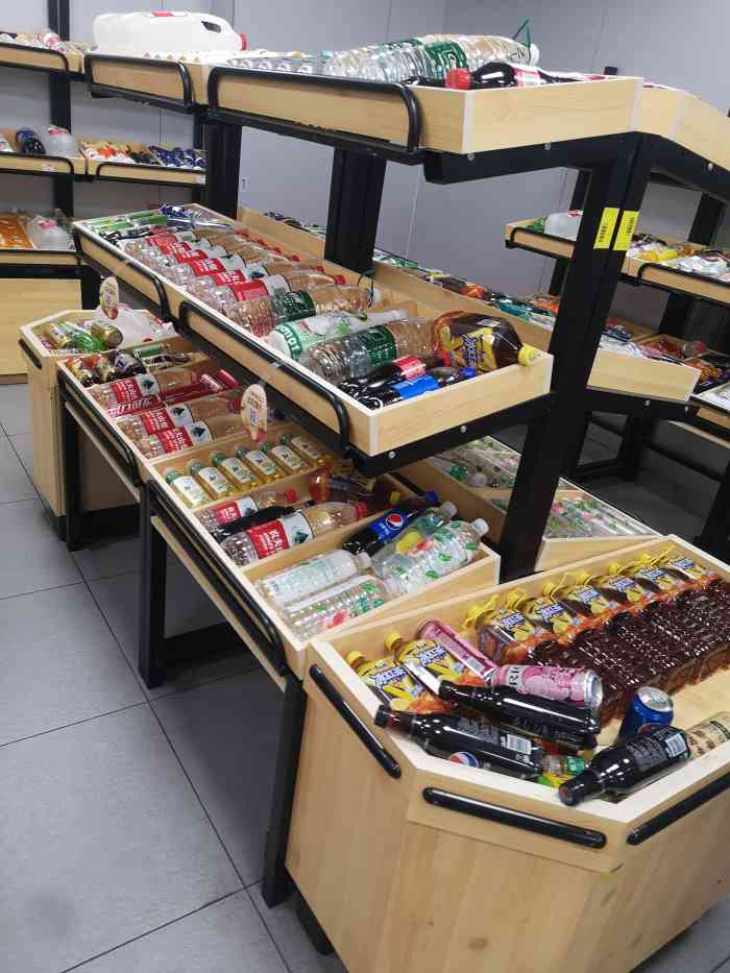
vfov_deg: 65.3
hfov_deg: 51.4
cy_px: 486
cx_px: 365
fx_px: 759
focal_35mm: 27
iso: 160
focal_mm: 3.95
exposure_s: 1/100
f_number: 1.8
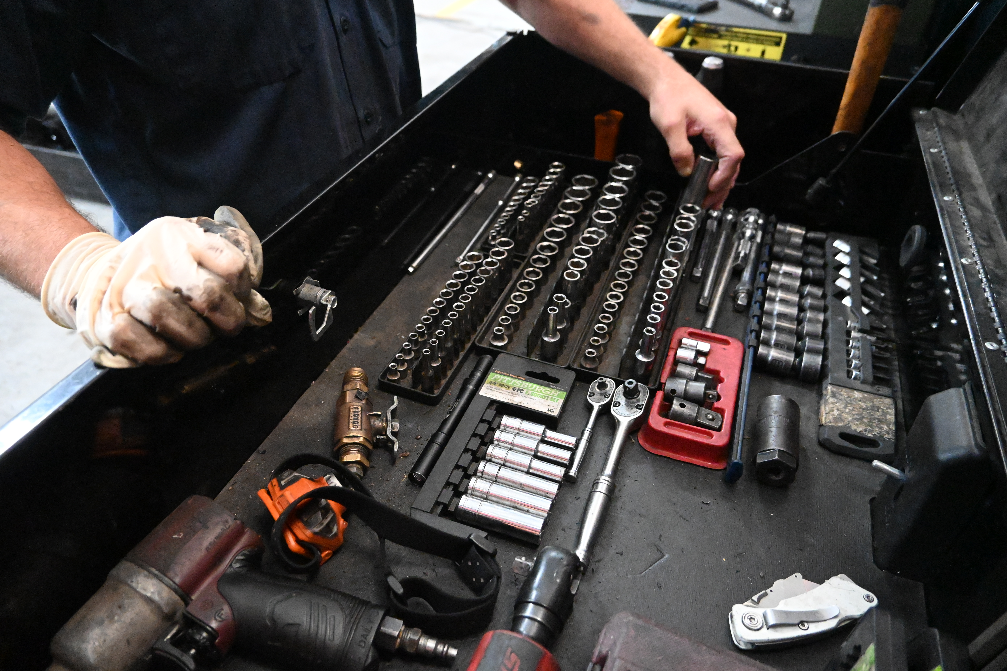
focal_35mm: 24
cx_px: 504
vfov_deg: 53.1
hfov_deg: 73.7
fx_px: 671
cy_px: 336
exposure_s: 1/100
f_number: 3.5
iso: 11400
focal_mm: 16
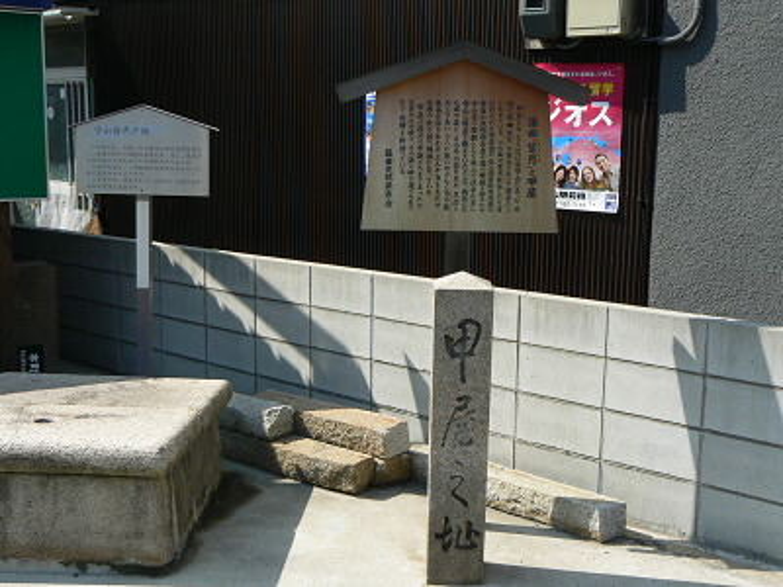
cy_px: 294
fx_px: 1041
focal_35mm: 46
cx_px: 392
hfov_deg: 41.2
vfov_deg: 31.5
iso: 80
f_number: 5.6
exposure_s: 1/400
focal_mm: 7.6
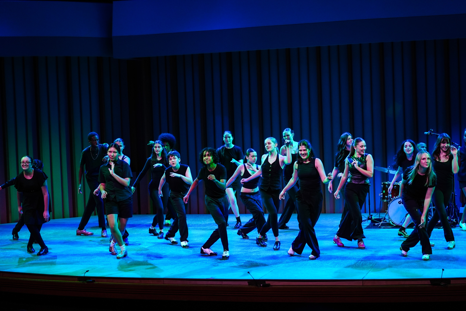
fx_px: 907
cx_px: 233
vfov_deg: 19.5
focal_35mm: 70
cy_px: 156
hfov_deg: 28.8
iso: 3200
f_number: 2.8
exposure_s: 1/500
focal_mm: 70
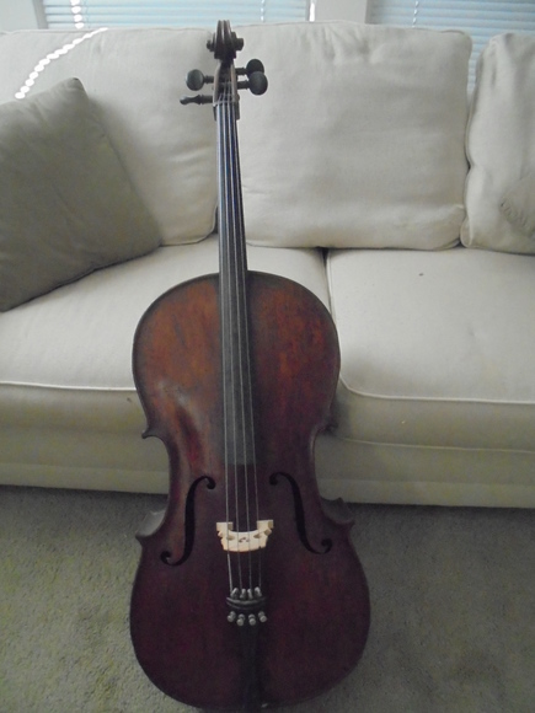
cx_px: 268
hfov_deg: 53.1
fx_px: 536
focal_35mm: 26
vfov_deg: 67.3
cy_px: 356
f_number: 3.5
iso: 1000
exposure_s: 1/60
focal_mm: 4.6
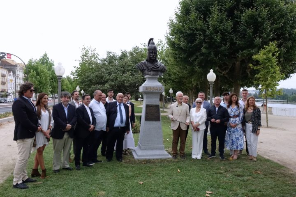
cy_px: 98
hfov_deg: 63.7
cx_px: 148
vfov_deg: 45.0
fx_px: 238
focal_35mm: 29
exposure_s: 1/320
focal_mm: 10.7
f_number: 5.6
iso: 2000
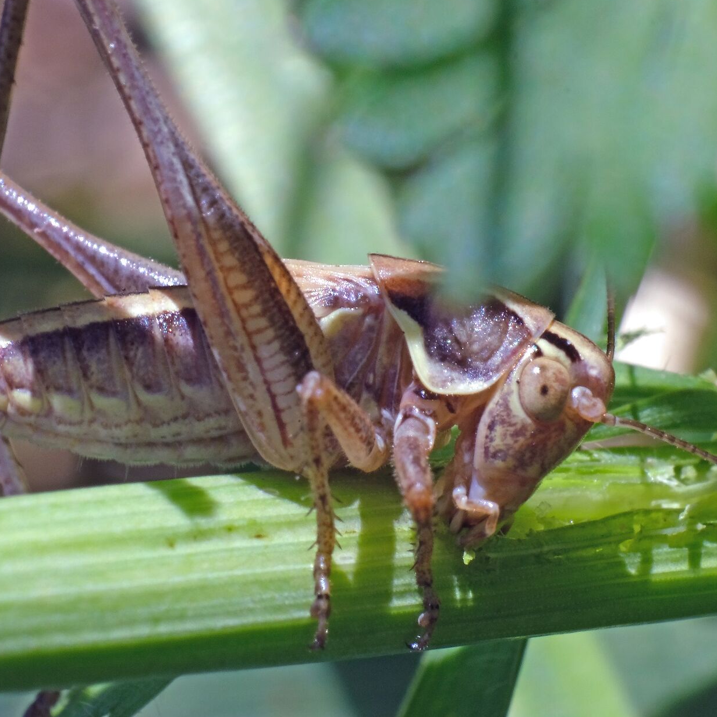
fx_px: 3492
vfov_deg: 11.7
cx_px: 255
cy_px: 308
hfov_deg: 11.7
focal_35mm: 149
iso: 640
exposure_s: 1/90
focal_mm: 60
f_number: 16
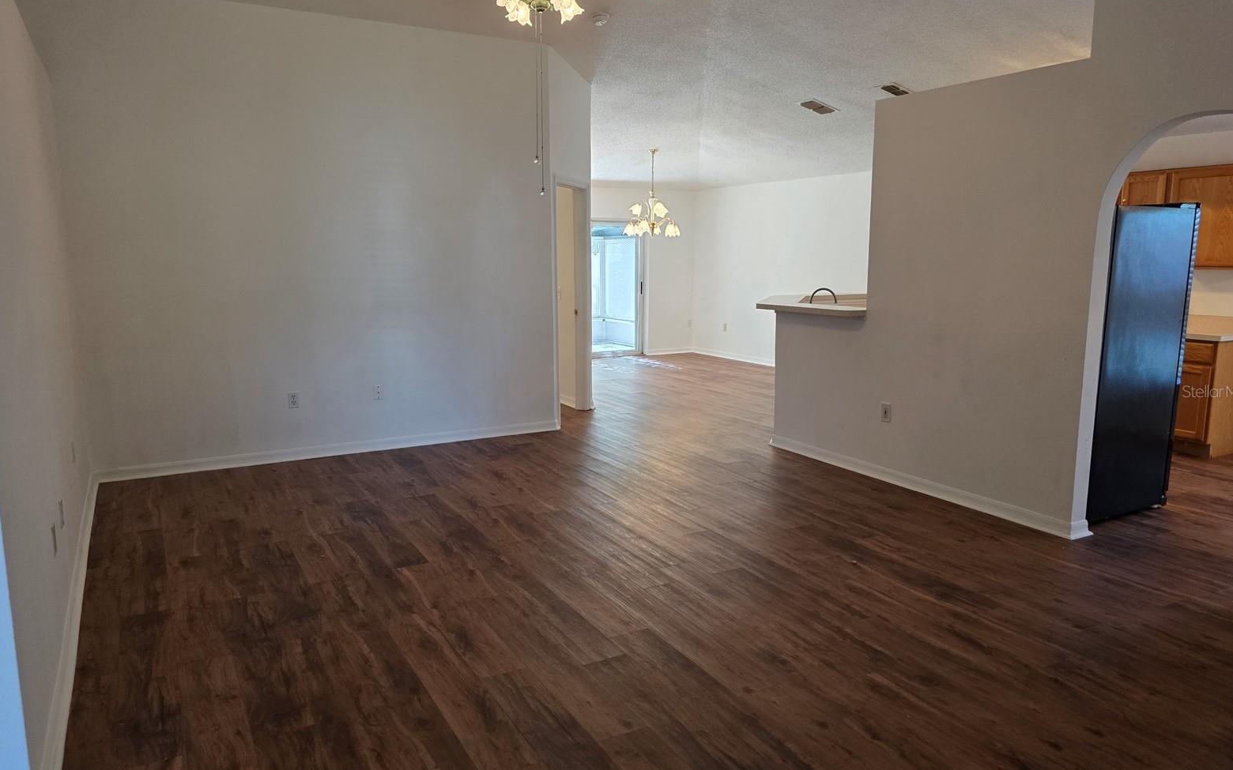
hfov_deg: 72.5
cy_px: 391
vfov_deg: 49.3
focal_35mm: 25
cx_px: 624
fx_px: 840
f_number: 1.7
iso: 320
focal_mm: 6.3
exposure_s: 1/120
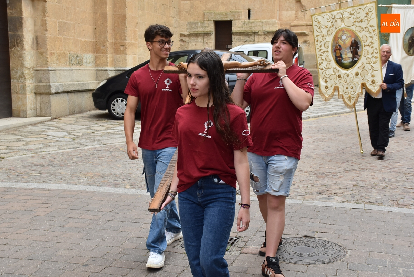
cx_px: 207
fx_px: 604
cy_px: 138
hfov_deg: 37.8
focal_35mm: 52
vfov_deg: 25.8
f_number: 8
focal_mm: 35
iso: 400
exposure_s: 1/250
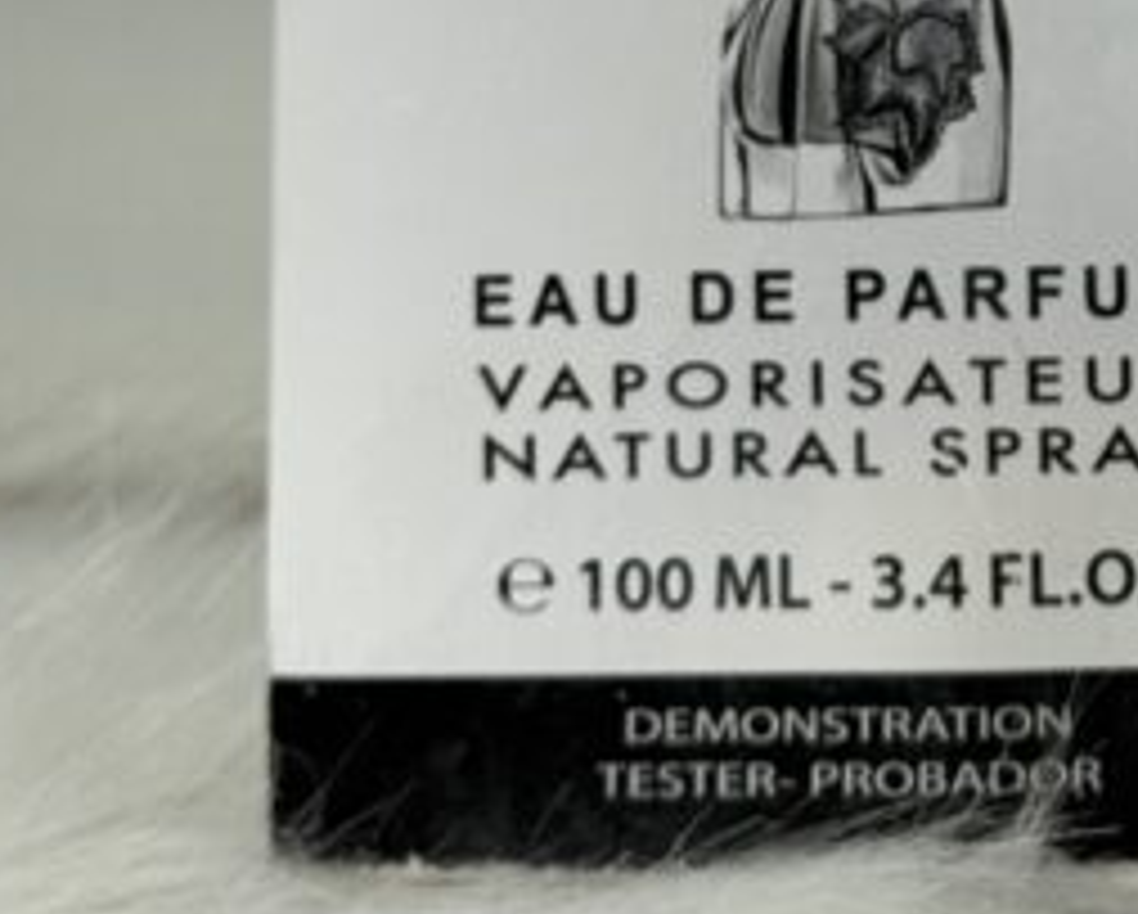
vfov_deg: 10.2
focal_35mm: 148
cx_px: 1291
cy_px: -378
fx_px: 4990
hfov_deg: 12.7
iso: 64
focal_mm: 6.76
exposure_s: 1/100
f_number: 1.78
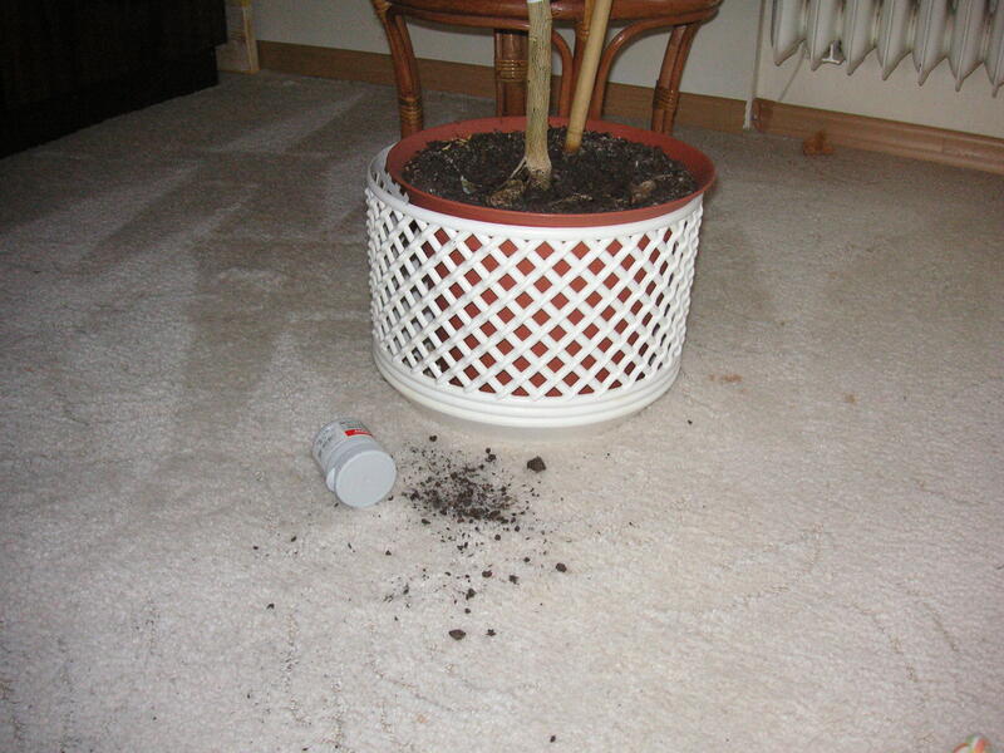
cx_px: 502
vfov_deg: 38.7
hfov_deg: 50.1
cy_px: 376
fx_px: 1073
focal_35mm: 37
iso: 160
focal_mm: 6.1
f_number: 2.8
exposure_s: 1/45
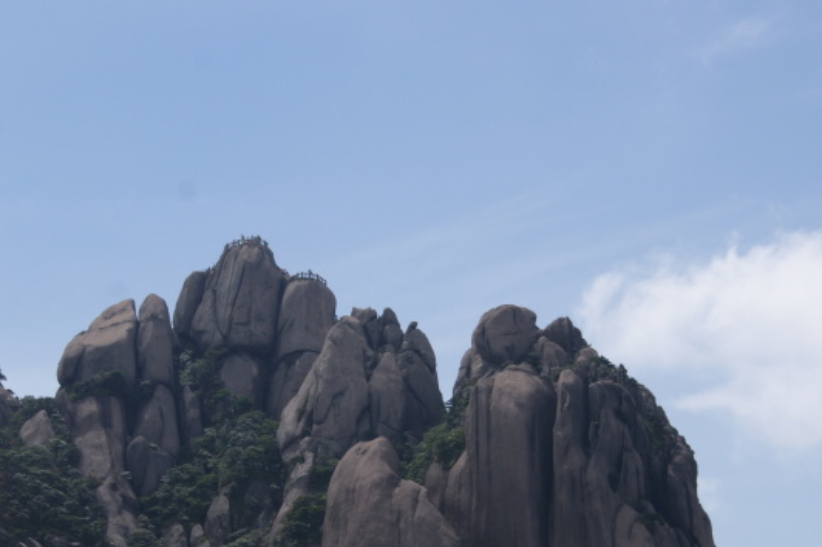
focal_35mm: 101
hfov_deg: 20.2
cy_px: 467
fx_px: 2304
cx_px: 439
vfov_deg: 13.4
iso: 100
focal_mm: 35
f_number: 13
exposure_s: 1/200
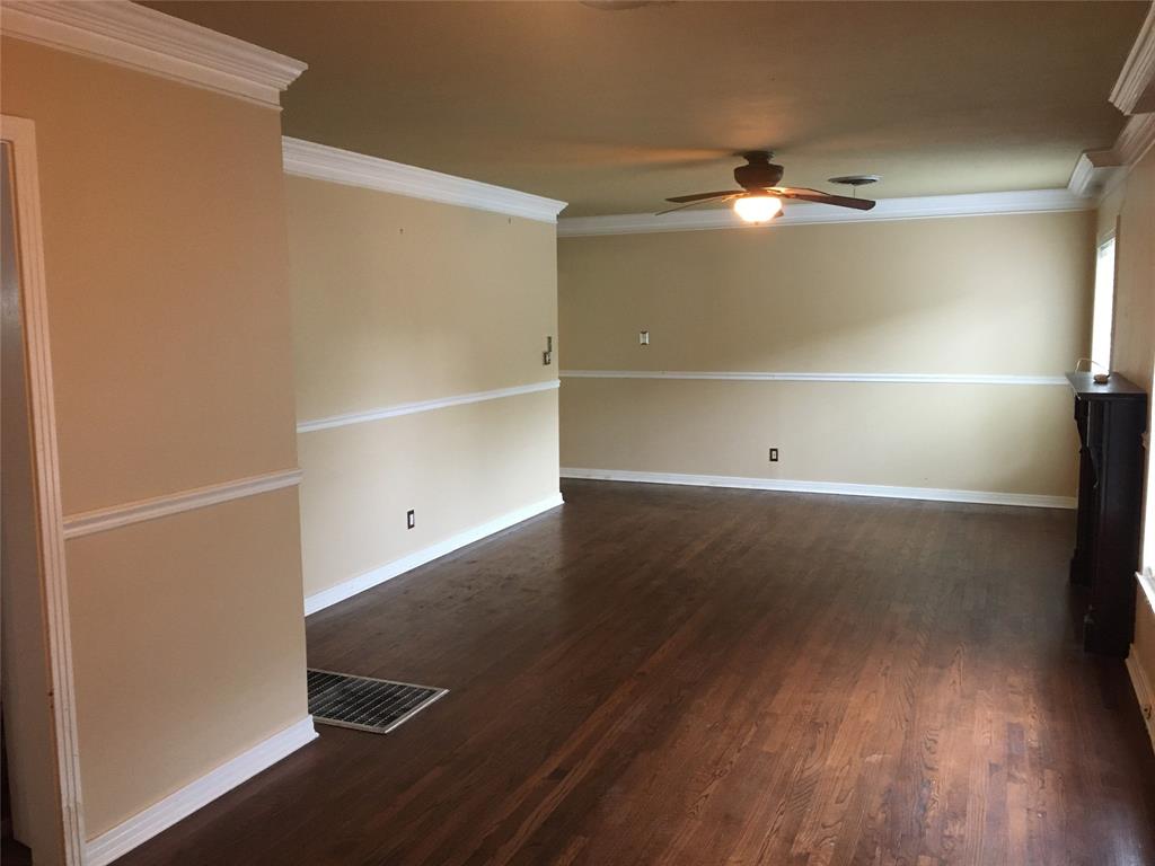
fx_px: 968
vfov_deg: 48.2
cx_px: 578
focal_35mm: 29
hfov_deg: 61.7
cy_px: 433
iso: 160
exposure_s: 1/30
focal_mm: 4.15
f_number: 2.2
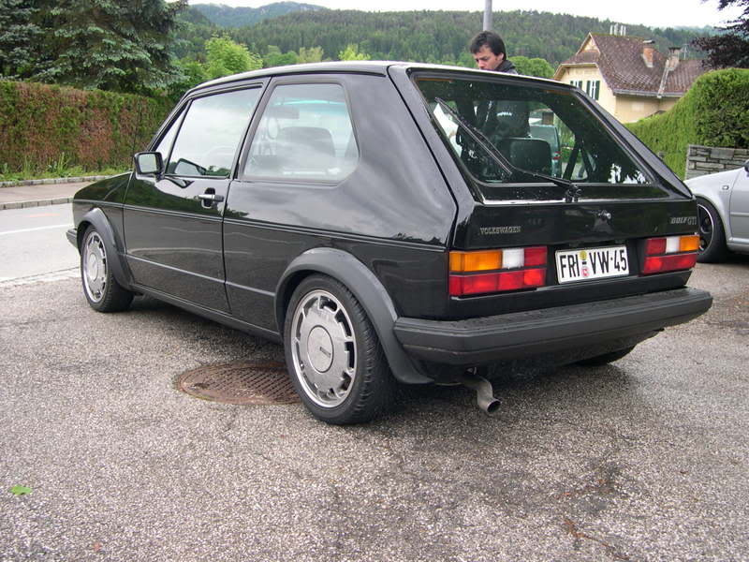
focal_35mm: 38
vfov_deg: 37.7
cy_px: 281
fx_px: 822
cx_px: 374
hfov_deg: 49.0
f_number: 2.8
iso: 100
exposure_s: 1/203
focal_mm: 8
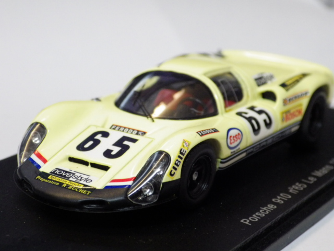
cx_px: 167
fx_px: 994
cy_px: 126
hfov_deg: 19.1
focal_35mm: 103
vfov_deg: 14.4
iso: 800
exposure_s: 1/50
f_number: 4.6
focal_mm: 18.4
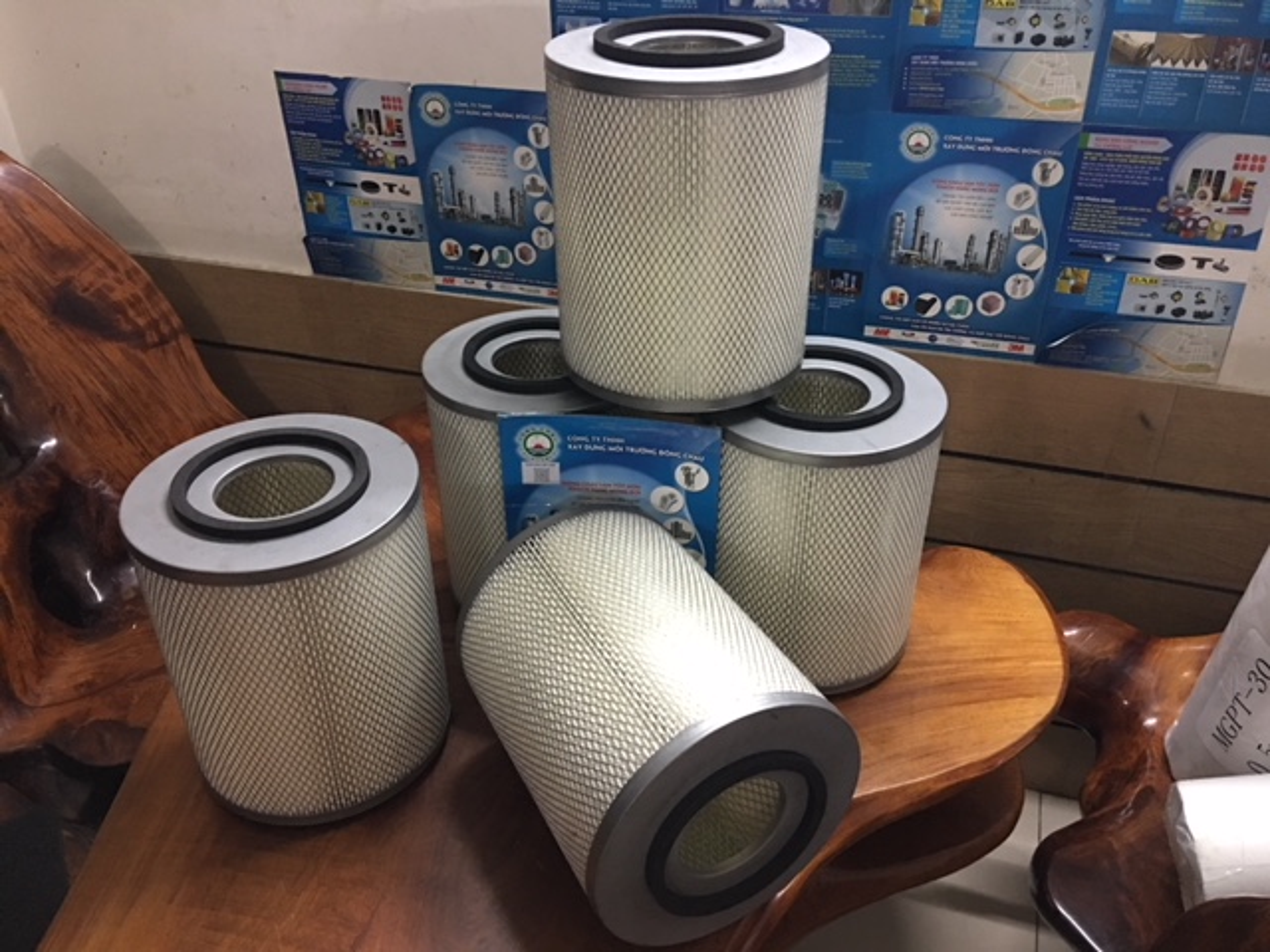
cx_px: 635
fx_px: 1064
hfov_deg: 61.7
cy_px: 476
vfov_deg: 48.2
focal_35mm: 29
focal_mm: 4.15
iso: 160
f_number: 2.2
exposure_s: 1/8
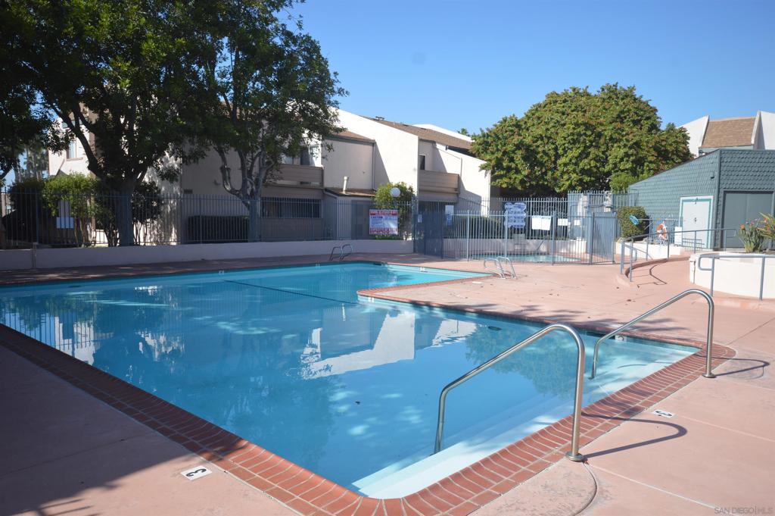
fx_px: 581
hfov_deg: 67.4
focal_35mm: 27
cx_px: 388
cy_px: 258
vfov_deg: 47.9
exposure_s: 1/200
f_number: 7.1
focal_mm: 18
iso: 100
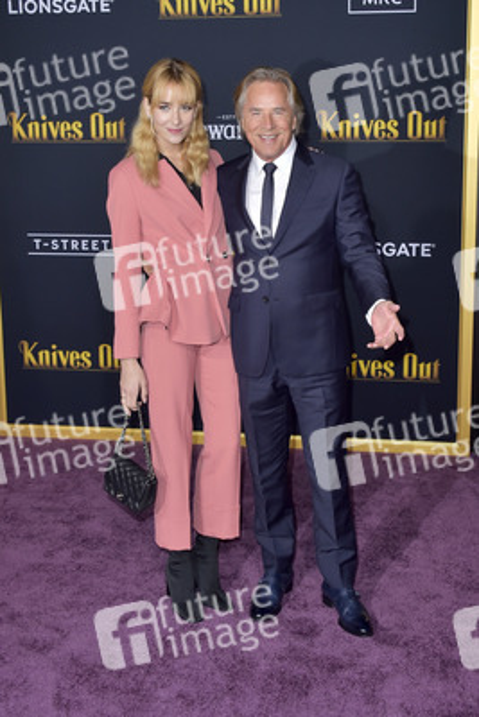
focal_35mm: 36
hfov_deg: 36.9
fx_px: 718
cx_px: 240
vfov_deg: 53.1
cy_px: 358
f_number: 7.1
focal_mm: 36
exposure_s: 1/250
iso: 500
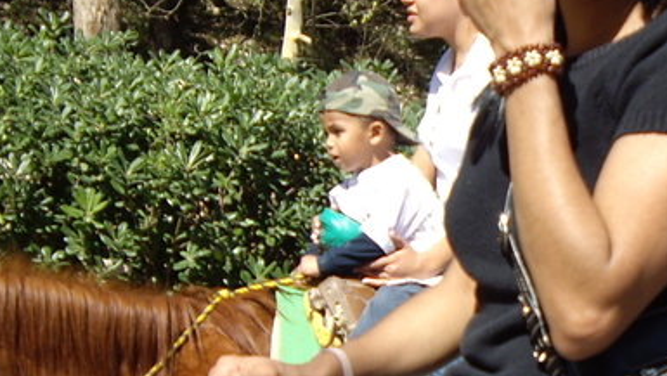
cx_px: 624
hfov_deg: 19.0
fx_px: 1946
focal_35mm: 110
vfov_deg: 11.0
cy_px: 210
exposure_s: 1/500
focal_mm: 6.2
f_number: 2.7
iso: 50
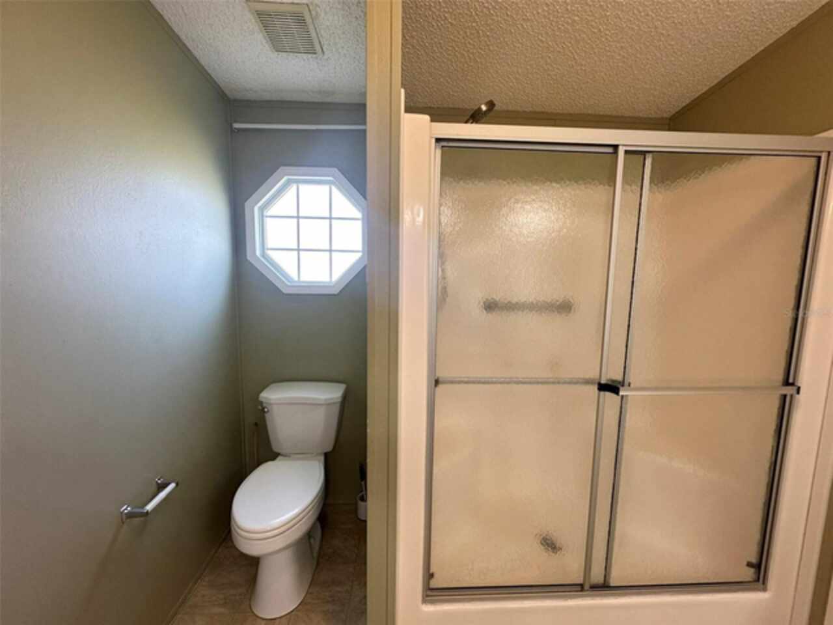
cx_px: 416
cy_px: 312
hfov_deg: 102.1
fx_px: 337
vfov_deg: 85.7
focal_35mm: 14
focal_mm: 2.22
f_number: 2.2
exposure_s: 1/120
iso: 160
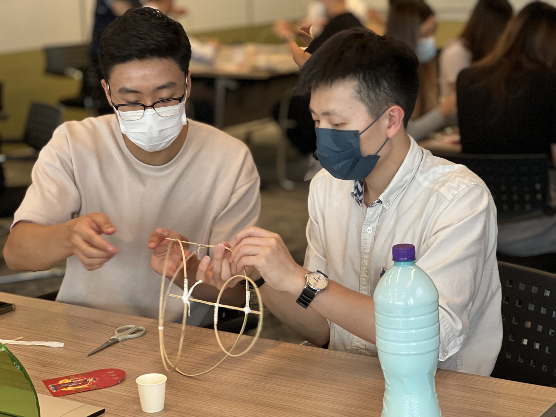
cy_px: 208
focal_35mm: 77
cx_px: 278
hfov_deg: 25.3
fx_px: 1237
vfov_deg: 19.1
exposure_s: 1/36
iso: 200
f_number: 2.8
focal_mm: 9
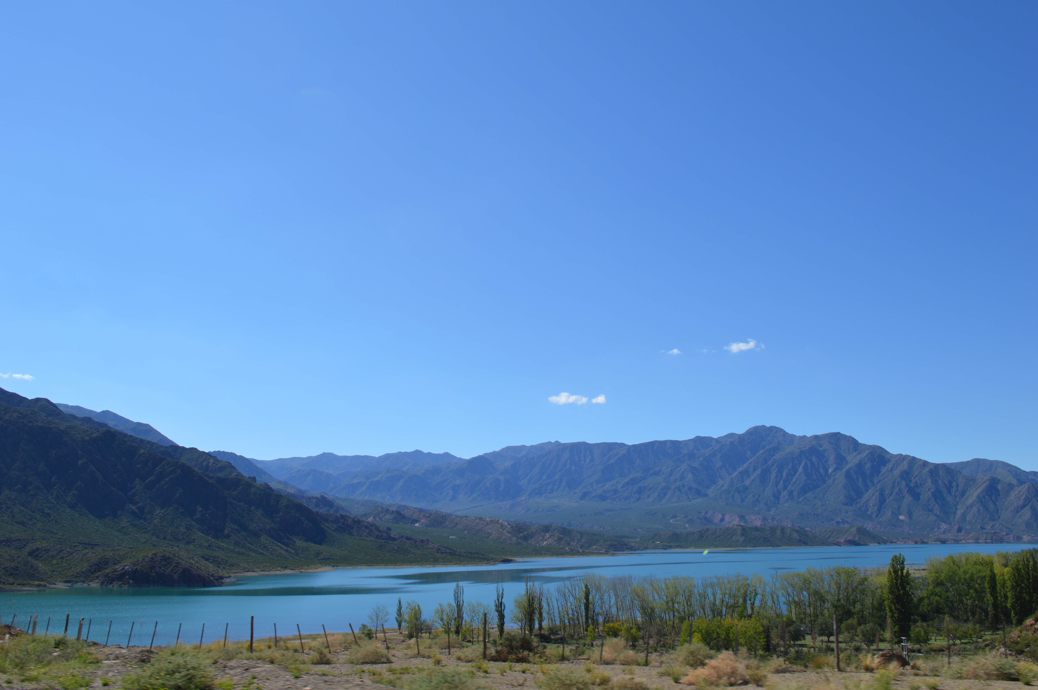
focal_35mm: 33
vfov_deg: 39.9
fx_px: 951
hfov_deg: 57.3
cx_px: 519
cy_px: 345
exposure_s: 1/320
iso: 100
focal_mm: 22
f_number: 9
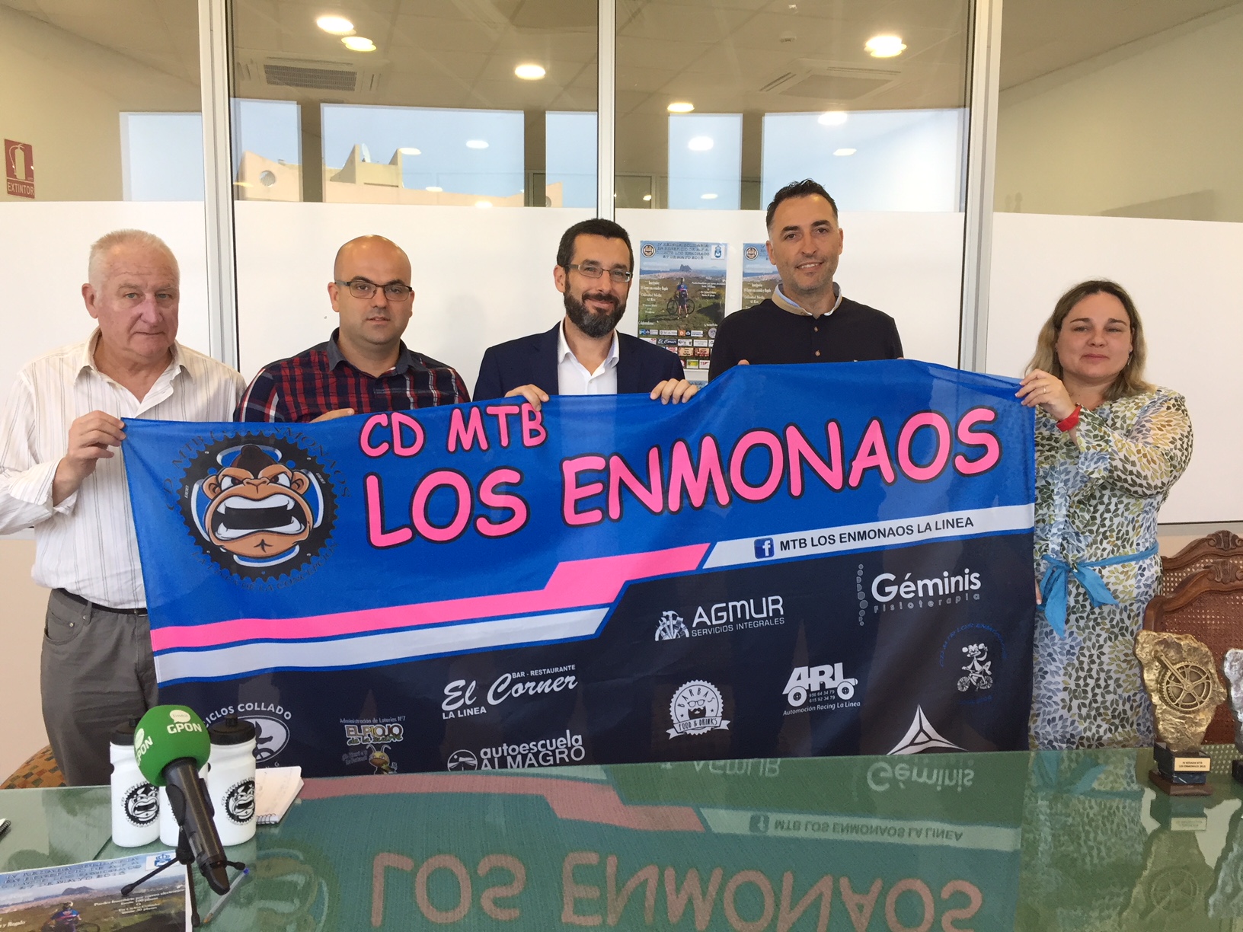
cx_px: 622
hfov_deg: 61.7
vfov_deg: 48.2
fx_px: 1041
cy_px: 466
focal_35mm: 29
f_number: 2.2
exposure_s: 1/33
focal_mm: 4.15
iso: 32
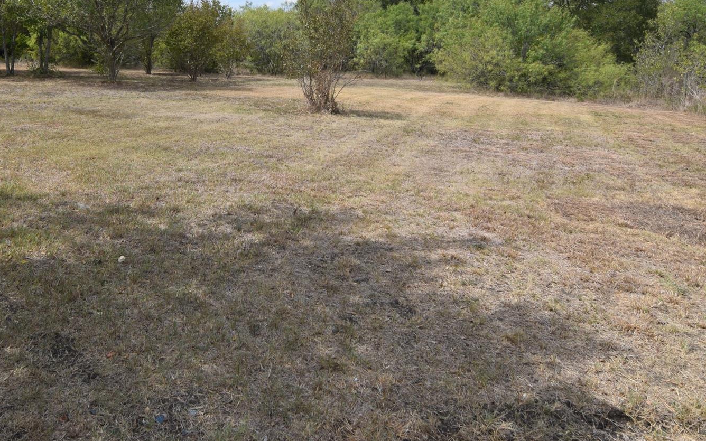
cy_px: 138
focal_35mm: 26
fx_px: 496
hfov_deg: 69.6
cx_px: 258
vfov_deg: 47.0
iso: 200
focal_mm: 11
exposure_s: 1/400
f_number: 10
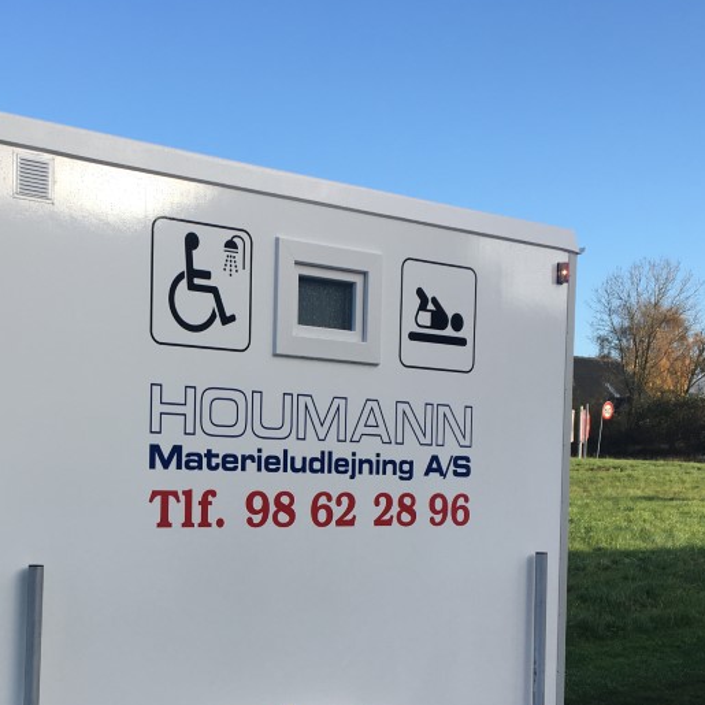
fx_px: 1175
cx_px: 153
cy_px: 507
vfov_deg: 32.9
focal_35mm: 51
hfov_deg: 32.6
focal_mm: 4.15
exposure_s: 1/569
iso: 25
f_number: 2.2
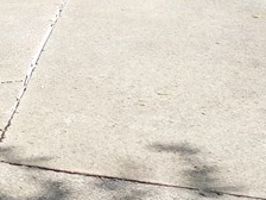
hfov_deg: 13.8
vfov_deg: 10.3
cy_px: -245
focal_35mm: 128
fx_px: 984
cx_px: -204
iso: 125
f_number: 3.5
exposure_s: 1/500
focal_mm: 5
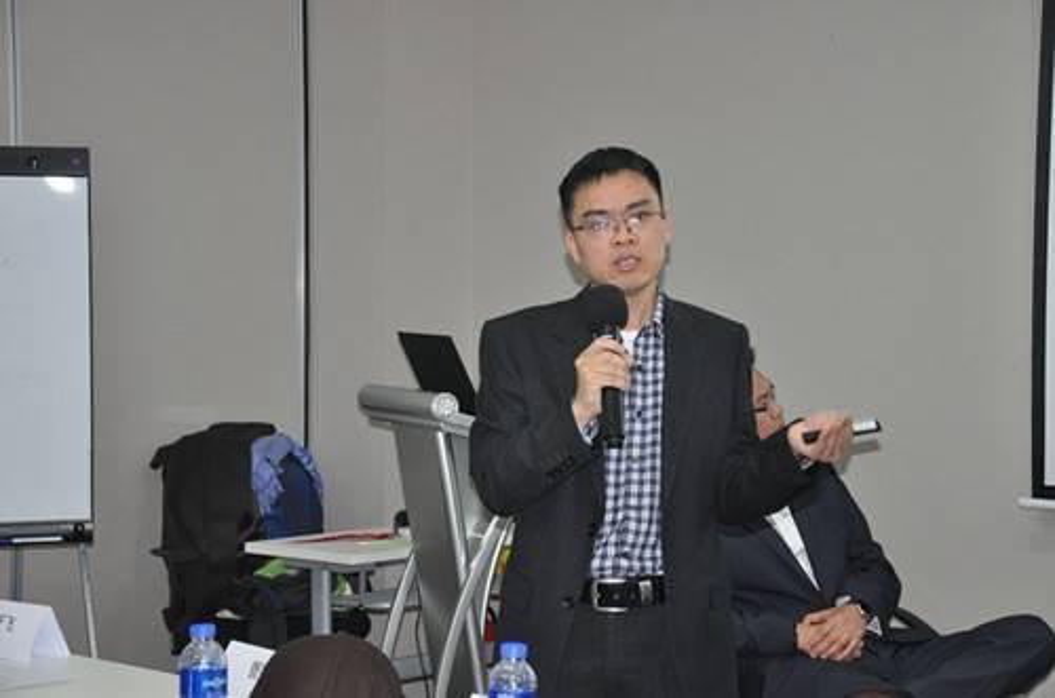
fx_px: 2193
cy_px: 349
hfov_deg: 27.0
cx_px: 528
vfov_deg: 18.1
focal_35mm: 75
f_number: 5
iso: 800
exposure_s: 1/60
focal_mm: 50
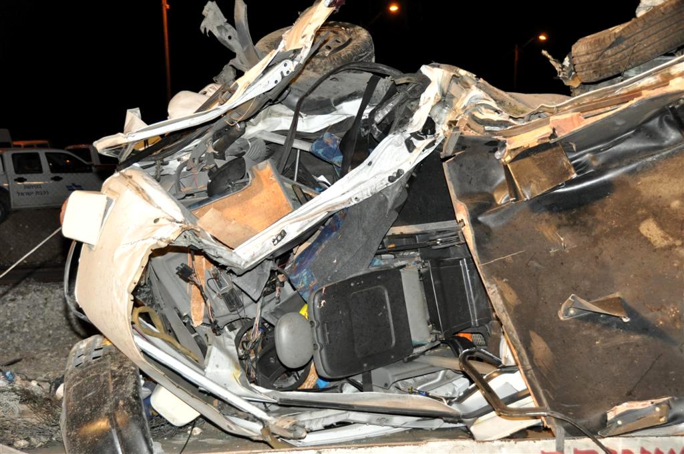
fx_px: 1366
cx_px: 342
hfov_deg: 28.1
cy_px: 227
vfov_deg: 18.9
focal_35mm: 72
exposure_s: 1/60
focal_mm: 48
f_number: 4.5
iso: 800
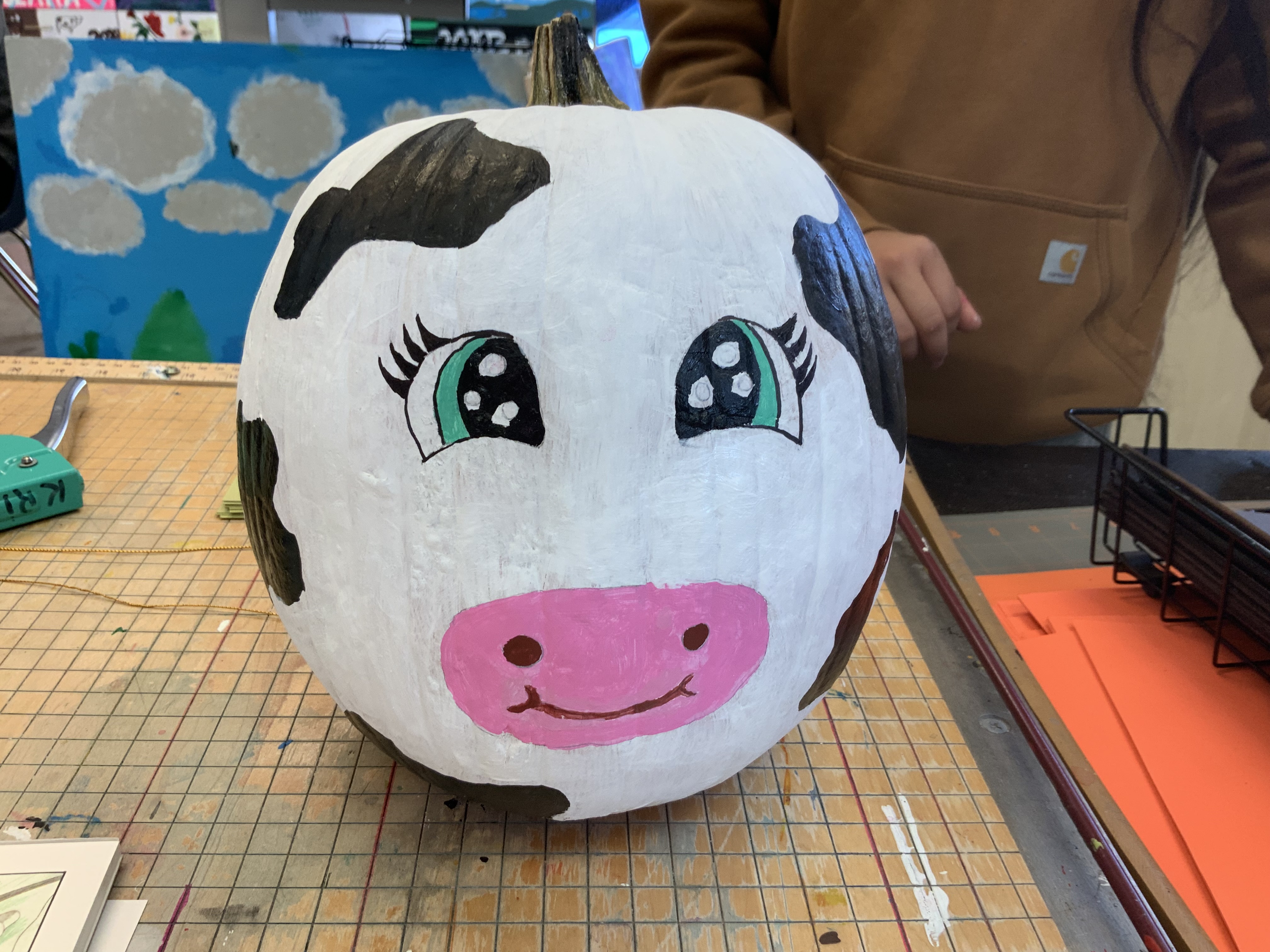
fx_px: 1064
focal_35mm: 29
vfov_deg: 48.2
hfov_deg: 61.7
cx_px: 635
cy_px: 476
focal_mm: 3
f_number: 1.8
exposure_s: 1/120
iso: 40
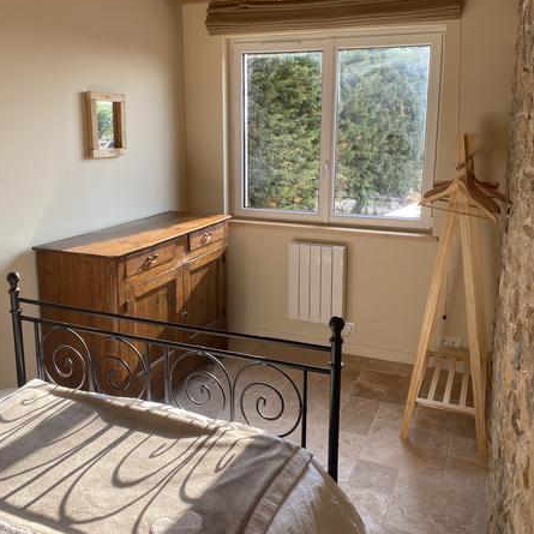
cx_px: 265
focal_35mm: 31
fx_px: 541
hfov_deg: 52.5
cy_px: 232
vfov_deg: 52.4
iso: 32
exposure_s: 1/133
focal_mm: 4.25
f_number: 1.8
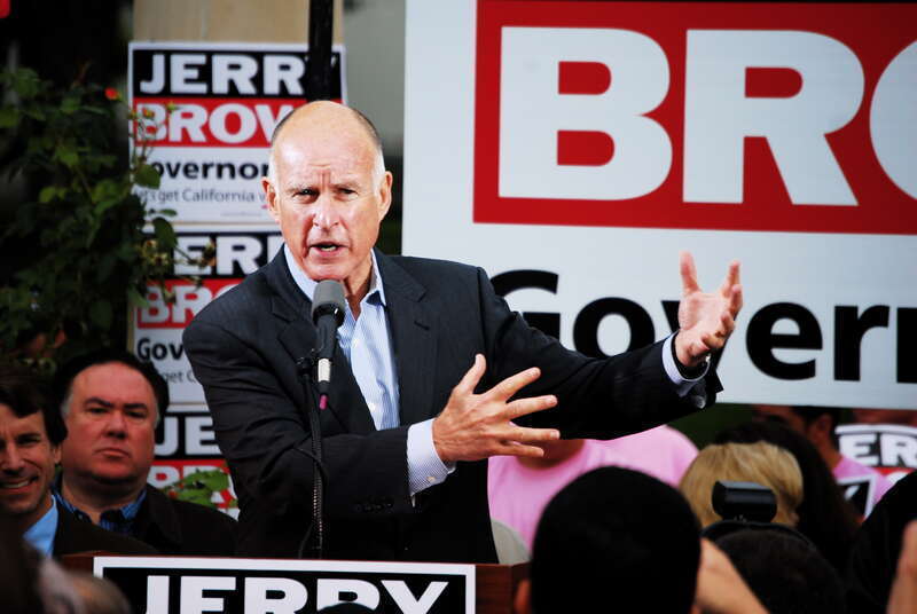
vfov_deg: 4.6
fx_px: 7653
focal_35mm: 300
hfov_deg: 6.9
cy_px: 307
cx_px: 458
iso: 200
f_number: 5.6
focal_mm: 200
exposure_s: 1/400
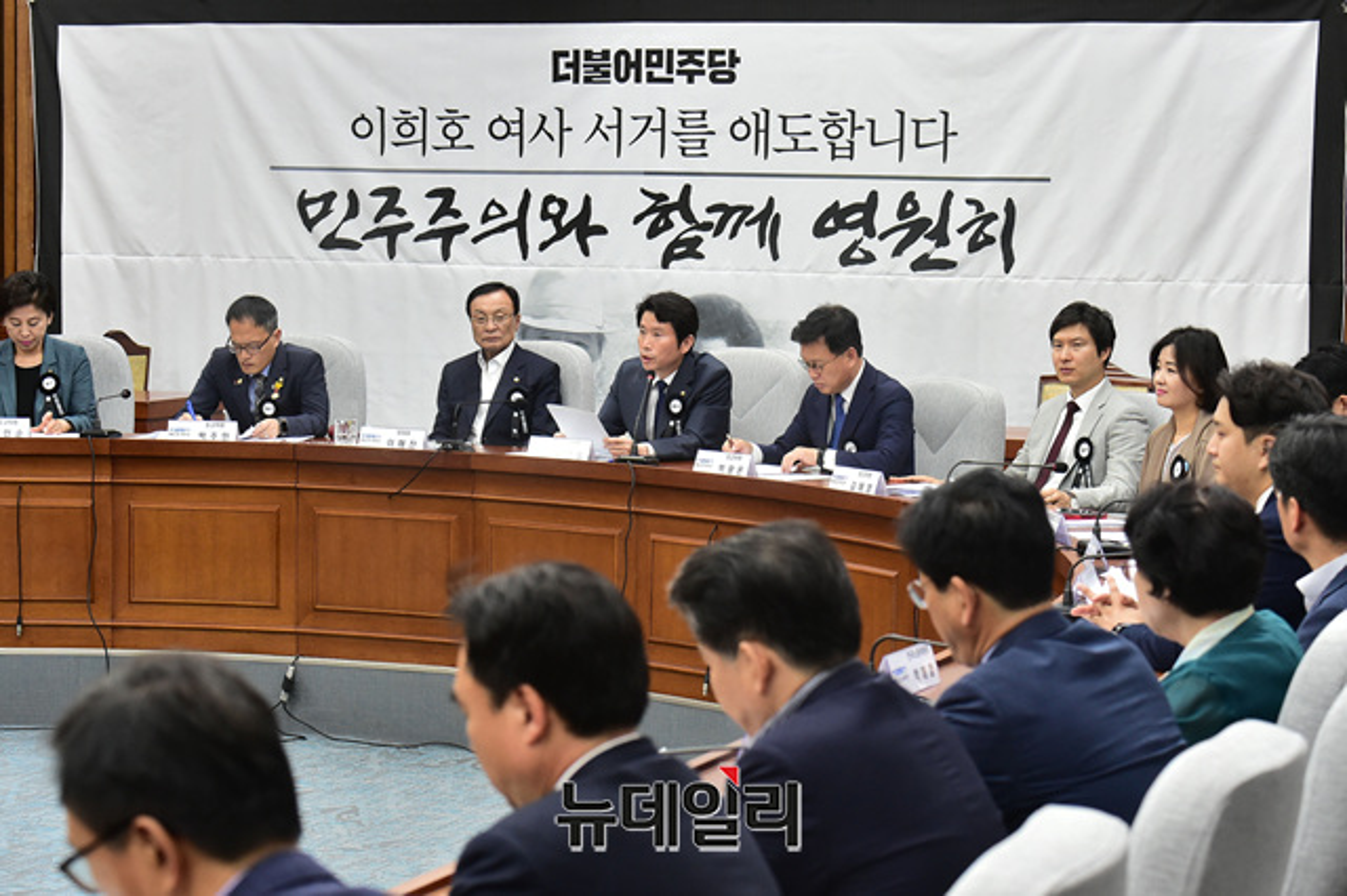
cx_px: 674
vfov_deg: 15.2
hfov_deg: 22.6
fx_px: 3366
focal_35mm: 90
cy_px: 448
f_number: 7.1
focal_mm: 90
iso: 4000
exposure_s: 1/250
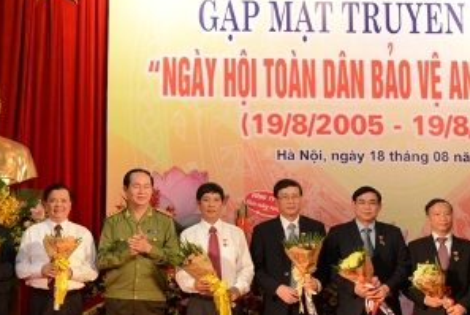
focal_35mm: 74
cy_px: 173
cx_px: 203
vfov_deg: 18.5
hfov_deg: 27.3
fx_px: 968
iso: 2000
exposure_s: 1/60
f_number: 9
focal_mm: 40
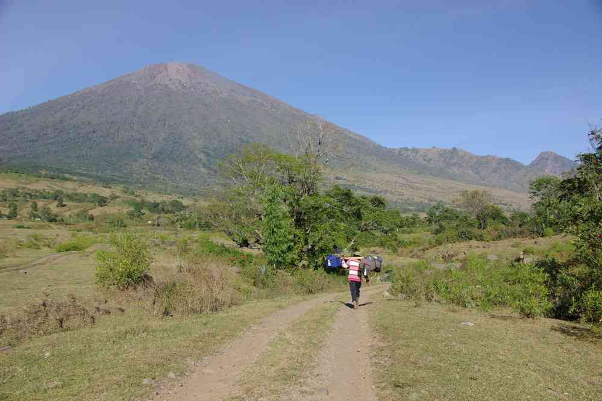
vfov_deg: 33.2
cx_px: 301
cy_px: 200
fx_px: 672
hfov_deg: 48.2
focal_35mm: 40
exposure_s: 1/180
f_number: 8
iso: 100
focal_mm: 26.8
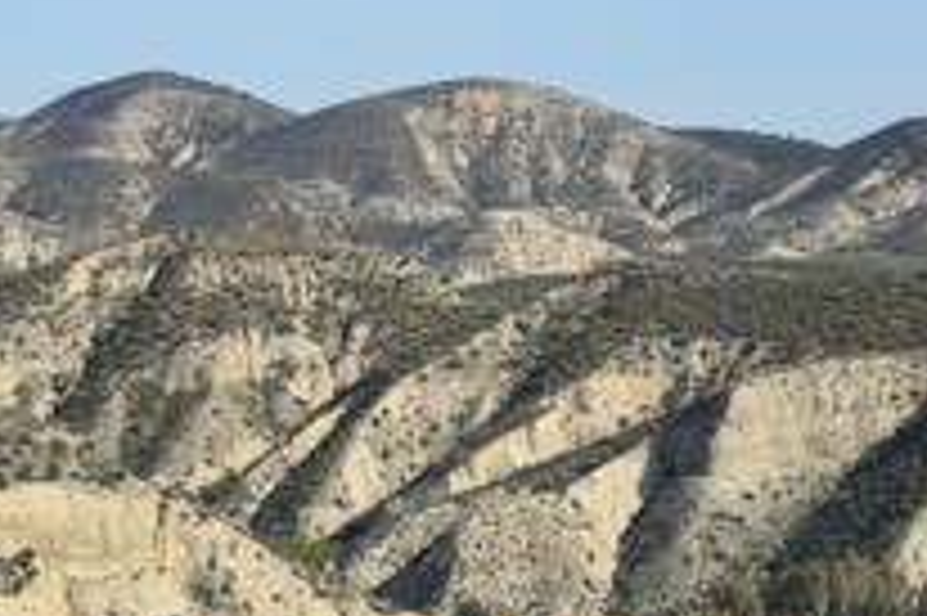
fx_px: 7075
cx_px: 364
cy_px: 450
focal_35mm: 275
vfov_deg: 5.0
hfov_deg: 7.5
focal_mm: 135
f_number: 5
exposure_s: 1/800
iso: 200
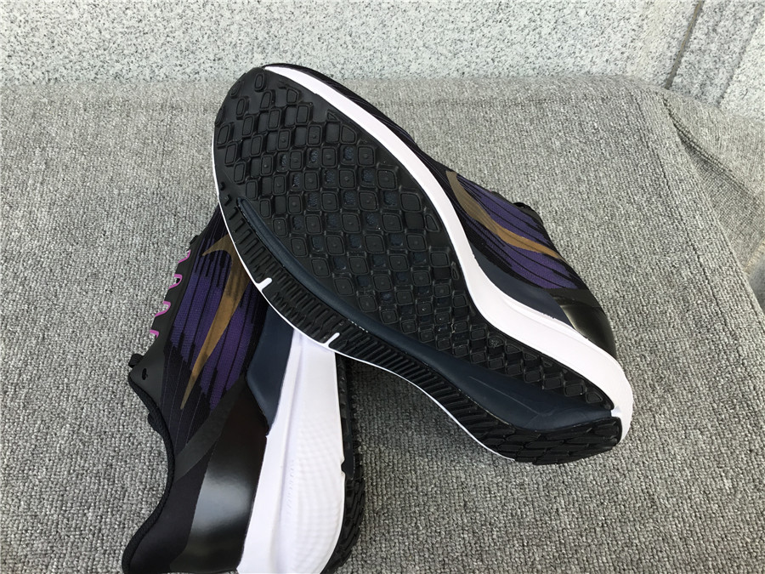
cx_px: 382
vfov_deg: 45.4
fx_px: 685
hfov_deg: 58.4
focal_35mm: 31
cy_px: 287
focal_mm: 3.3
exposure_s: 1/119
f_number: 2.4
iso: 25
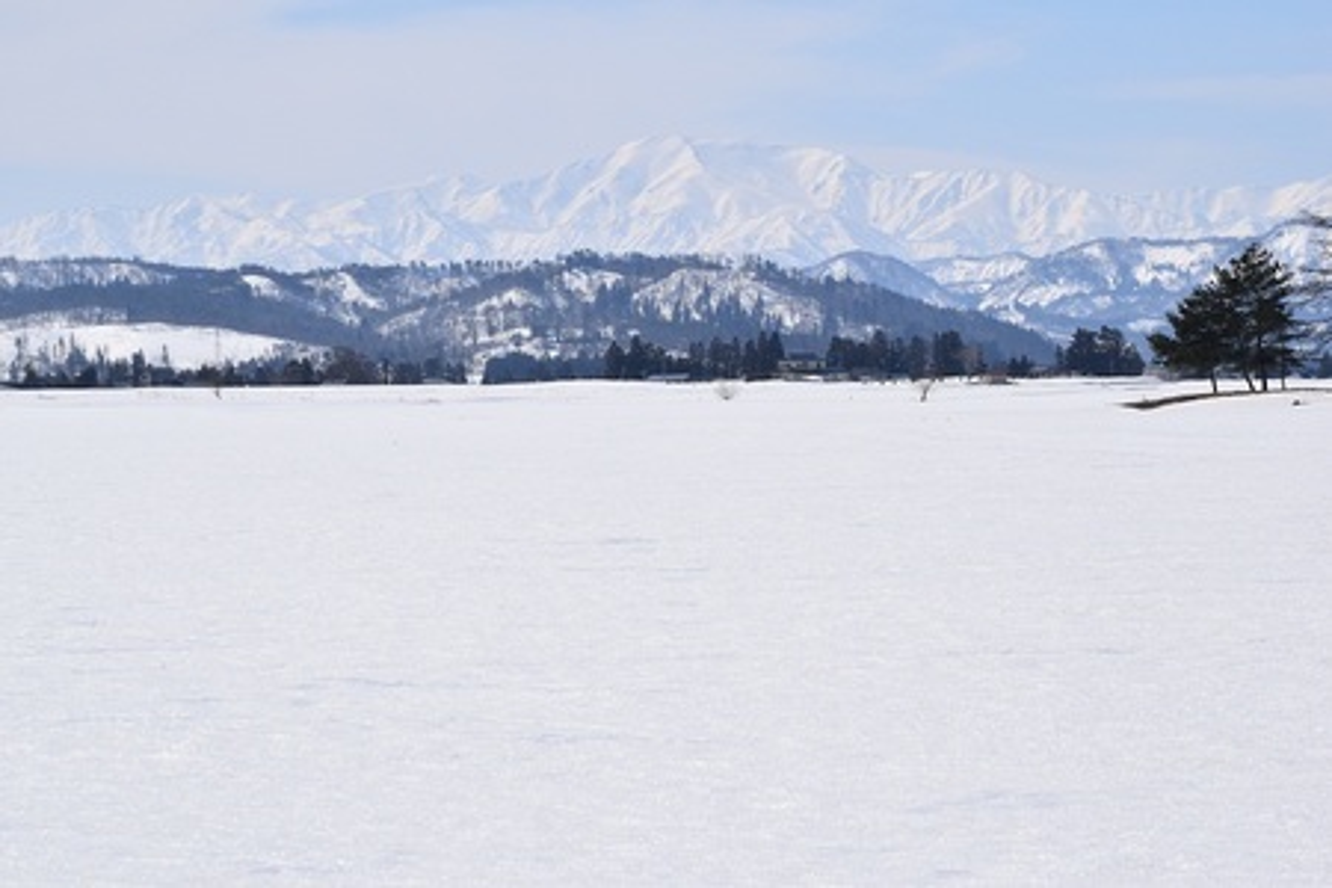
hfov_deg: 13.4
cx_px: 666
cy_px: 444
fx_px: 5661
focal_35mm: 153
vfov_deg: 9.0
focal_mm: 102
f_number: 13
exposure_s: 1/640
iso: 200
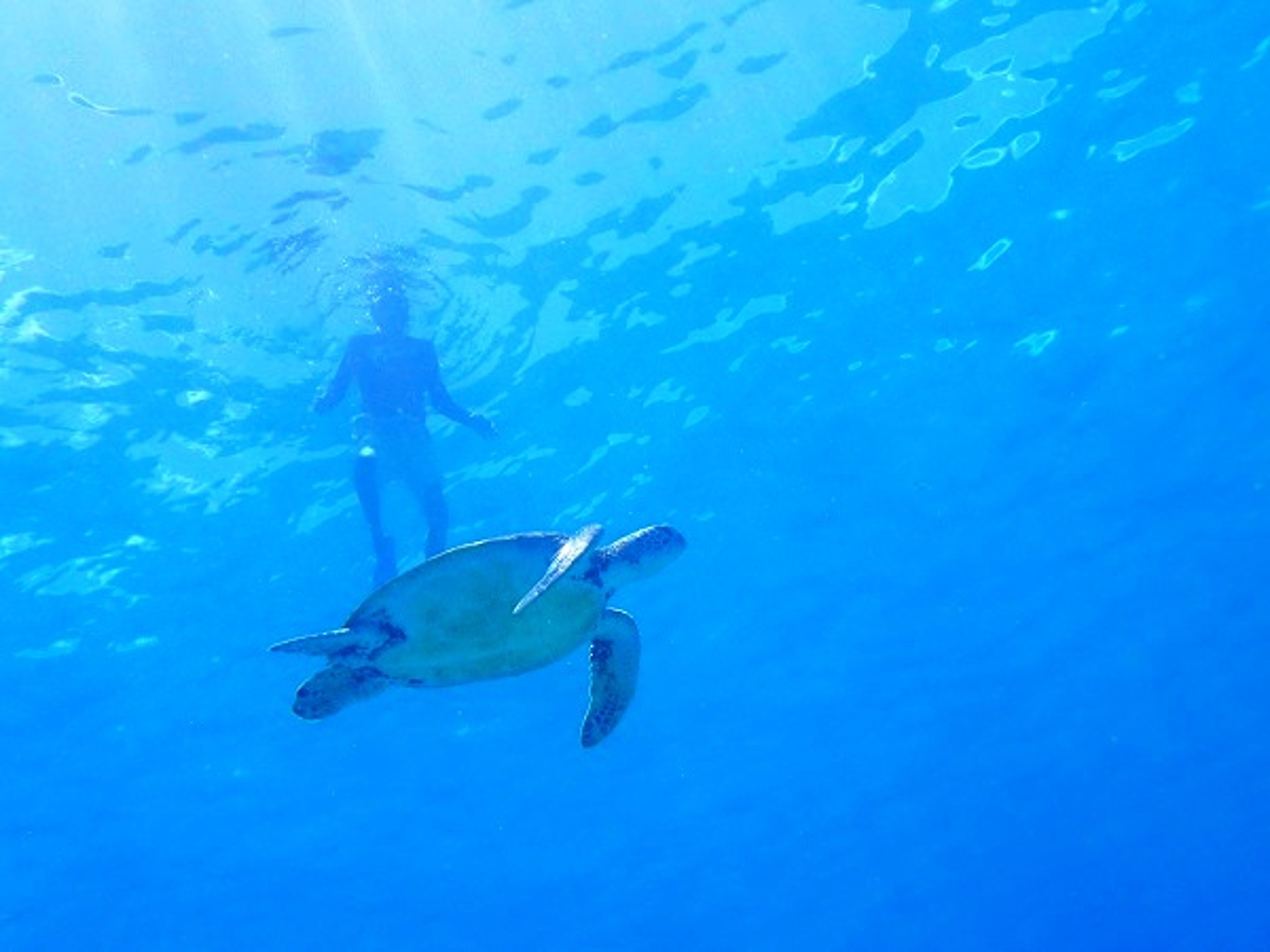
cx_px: 635
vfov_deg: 36.0
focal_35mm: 40
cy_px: 476
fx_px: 1468
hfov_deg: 46.8
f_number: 4
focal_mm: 7.34
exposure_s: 1/500
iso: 100
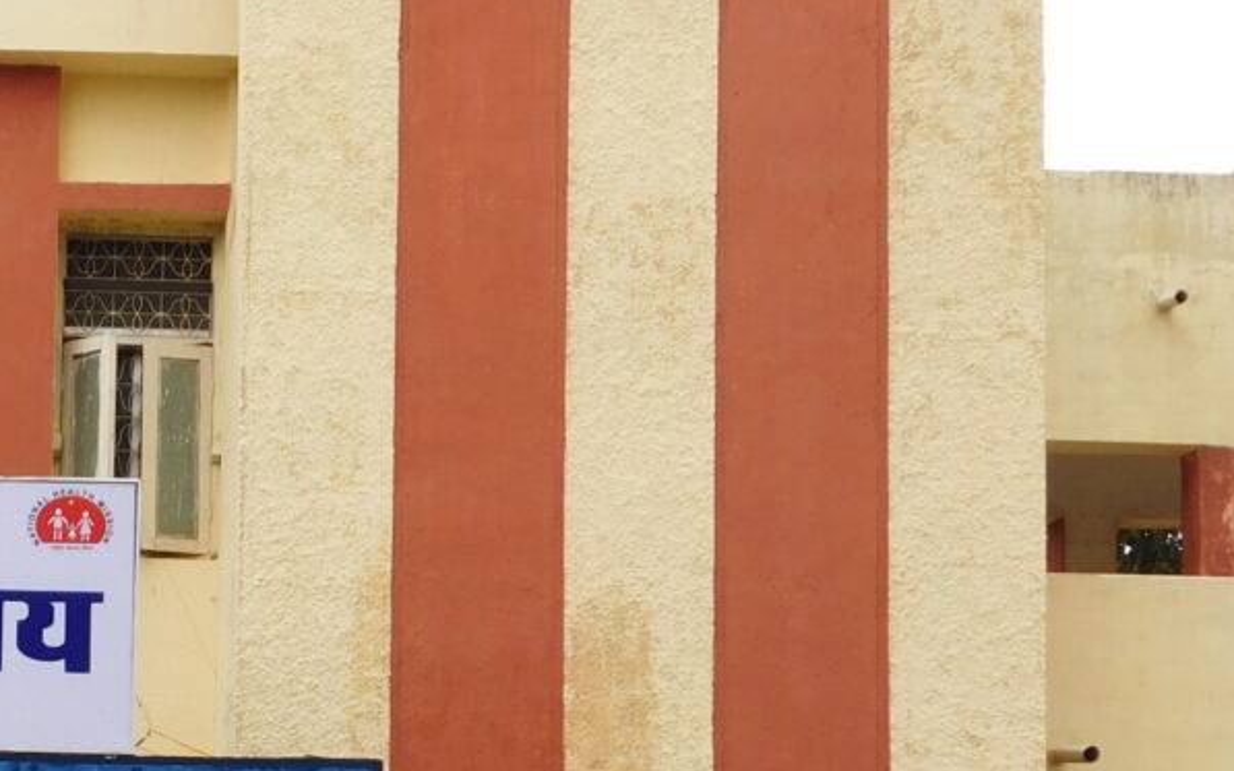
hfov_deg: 18.1
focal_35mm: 109
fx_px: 3665
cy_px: 740
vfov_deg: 11.9
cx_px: -283
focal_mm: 7.1
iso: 125
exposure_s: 1/400
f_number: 3.6
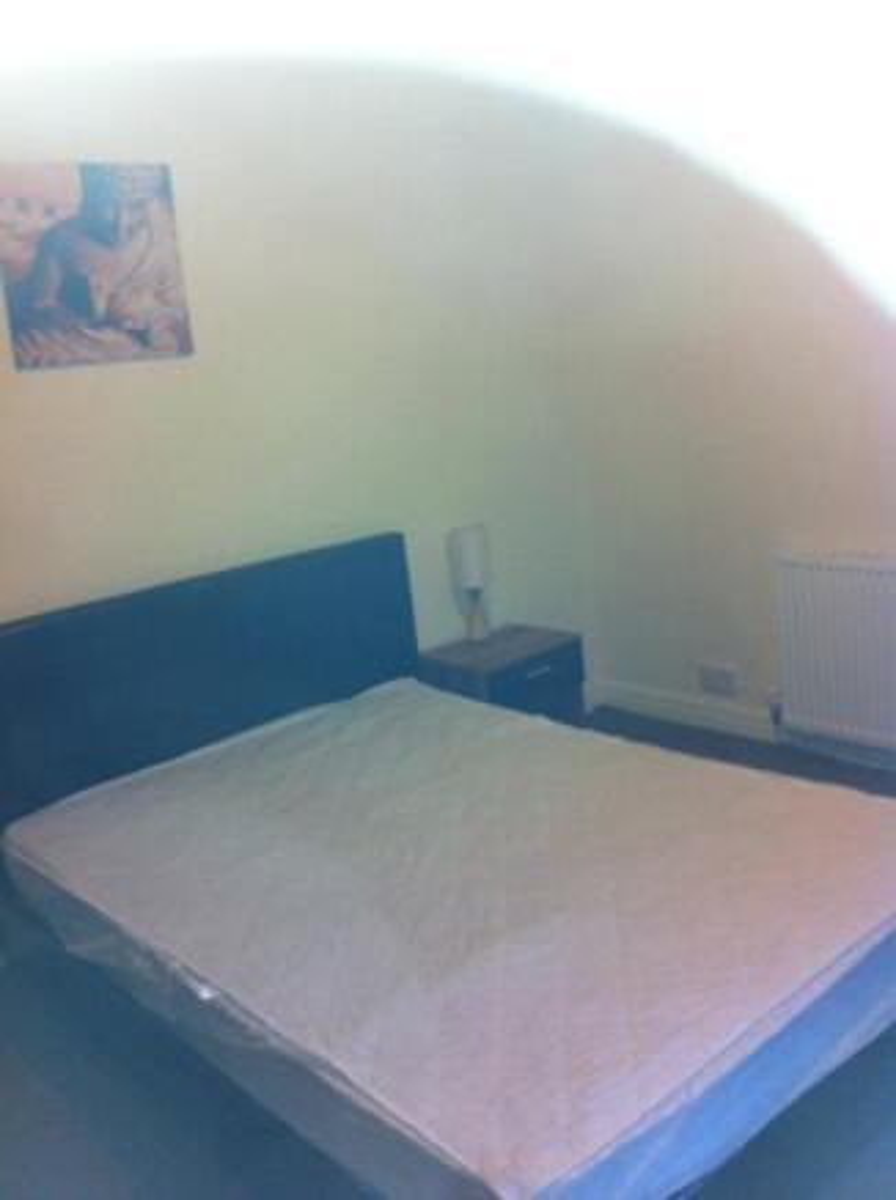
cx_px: 448
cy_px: 600
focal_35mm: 35
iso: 200
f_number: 2.8
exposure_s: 1/15
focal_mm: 3.85
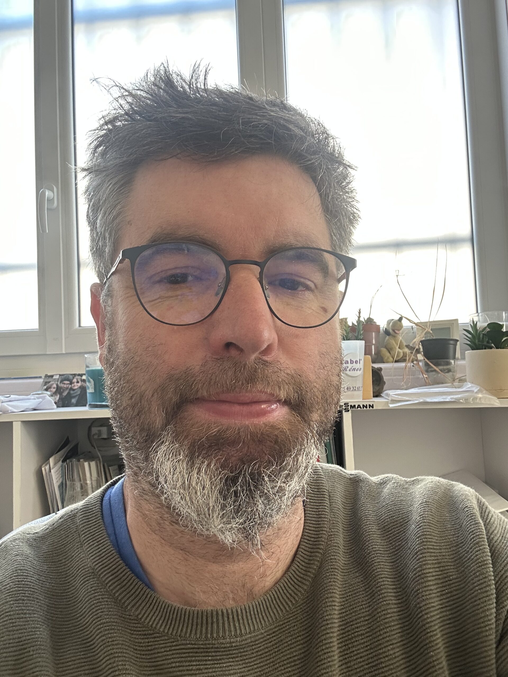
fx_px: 587
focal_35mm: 30
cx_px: 254
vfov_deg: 60.0
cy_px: 338
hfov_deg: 46.8
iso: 100
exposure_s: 1/60
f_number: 1.9
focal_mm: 2.69
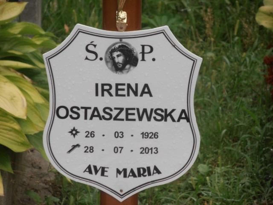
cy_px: 102
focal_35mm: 240
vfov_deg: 6.2
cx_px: 136
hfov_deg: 8.2
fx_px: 1893
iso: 80
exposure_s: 1/200
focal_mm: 42.54
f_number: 5.7
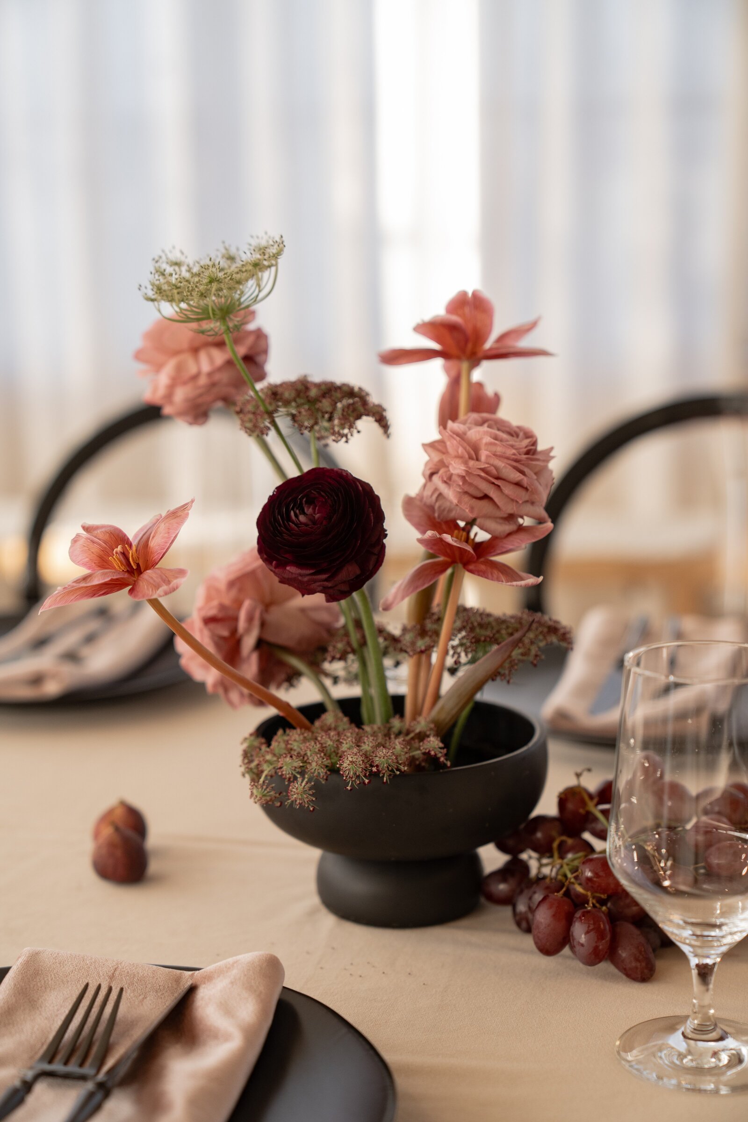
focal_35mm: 60
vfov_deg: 33.4
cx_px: 374
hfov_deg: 22.6
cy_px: 561
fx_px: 1870
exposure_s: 1/320
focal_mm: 60
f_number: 3.2
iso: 640
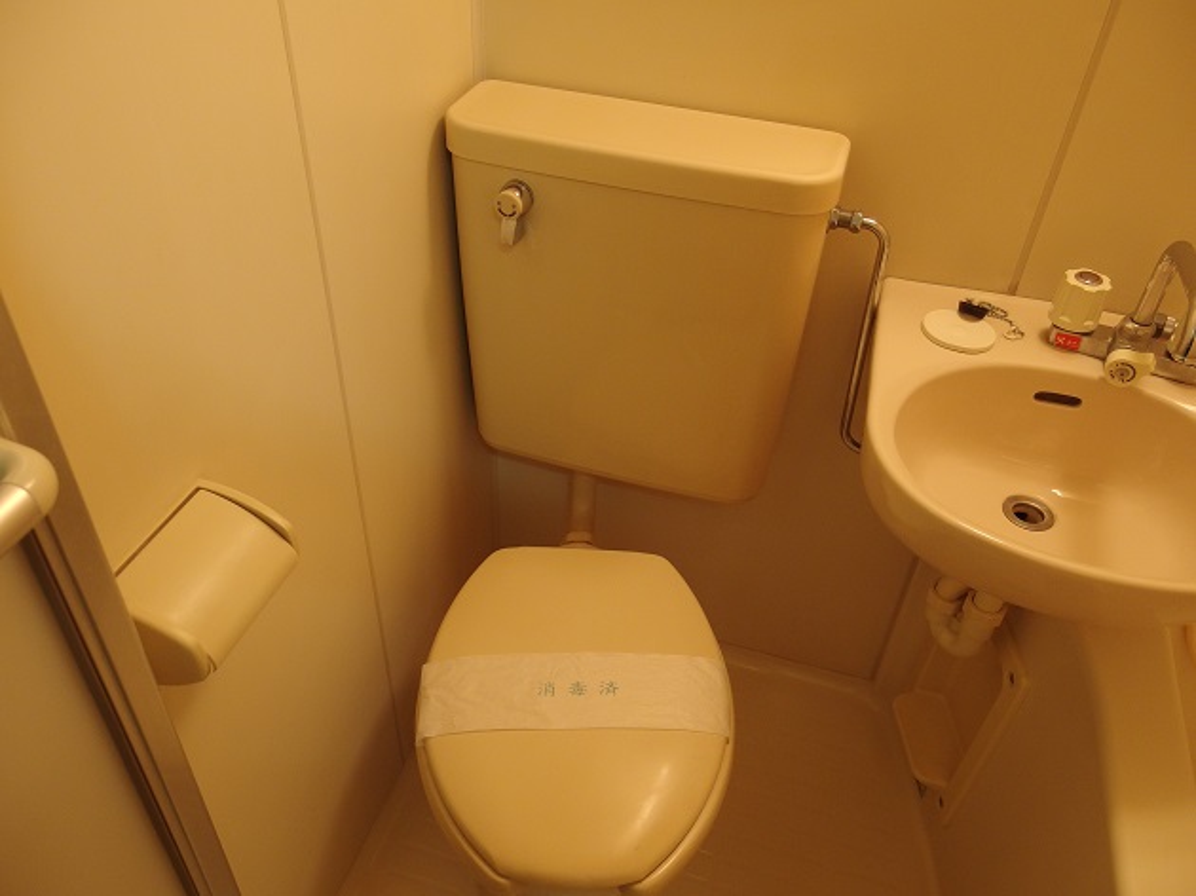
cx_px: 598
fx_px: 967
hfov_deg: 63.5
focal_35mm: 28
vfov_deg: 49.7
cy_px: 448
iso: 250
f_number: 1.8
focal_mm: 6
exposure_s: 1/45
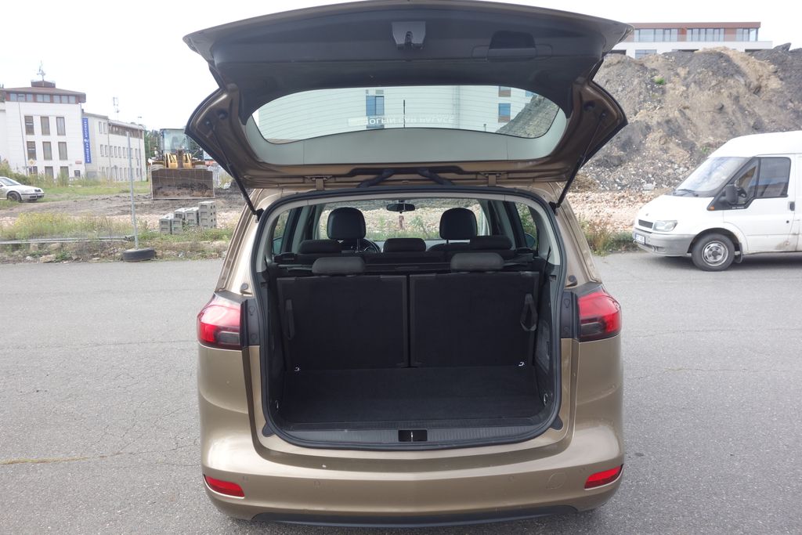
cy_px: 268
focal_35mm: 28
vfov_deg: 46.4
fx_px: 624
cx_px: 401
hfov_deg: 65.5
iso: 125
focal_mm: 10.4
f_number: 5.6
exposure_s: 1/125
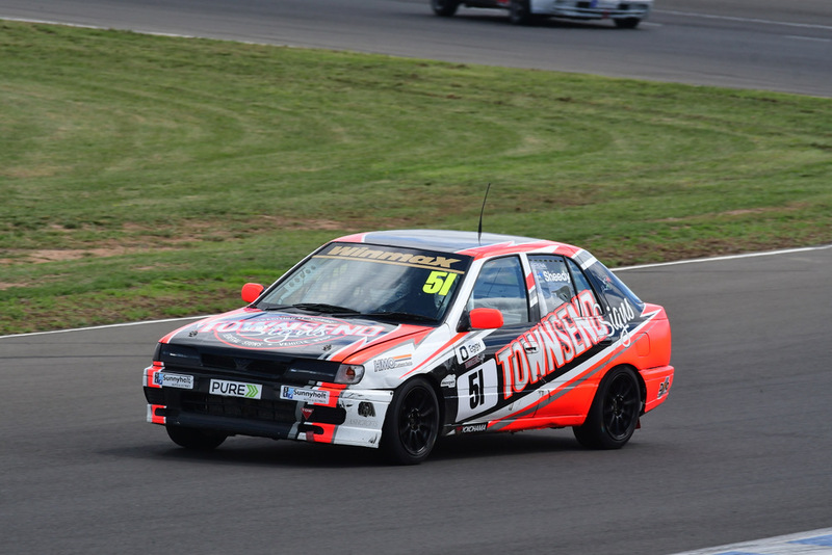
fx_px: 11444
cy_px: 278
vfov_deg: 2.8
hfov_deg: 4.2
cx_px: 416
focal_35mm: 495
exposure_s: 1/640
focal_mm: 330
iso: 500
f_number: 10
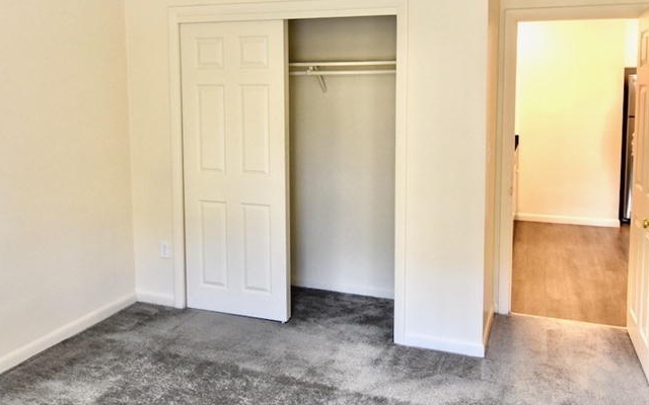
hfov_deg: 59.9
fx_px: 563
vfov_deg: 39.1
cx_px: 320
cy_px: 128
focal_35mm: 32
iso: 800
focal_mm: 13
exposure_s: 1/80
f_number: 4.5
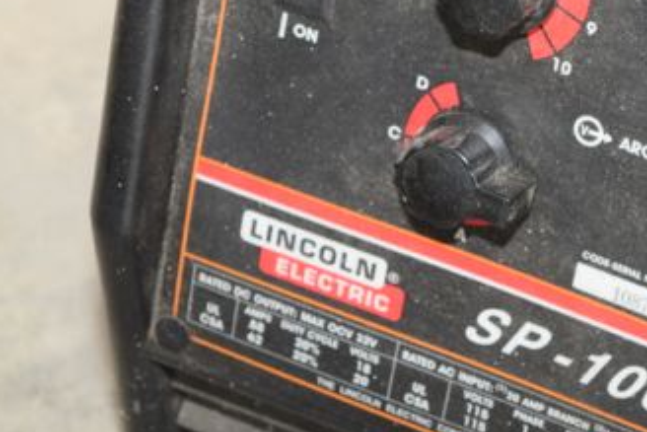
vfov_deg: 8.5
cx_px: 525
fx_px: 2894
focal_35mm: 161
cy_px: 137
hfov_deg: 12.7
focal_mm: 55
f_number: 5.6
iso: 1100
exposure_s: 1/60
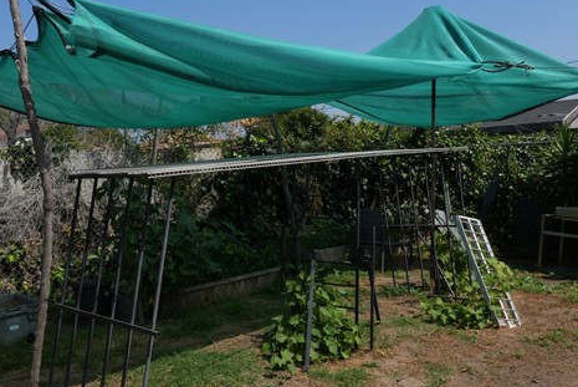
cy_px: 211
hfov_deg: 57.2
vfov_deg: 40.0
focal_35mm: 33
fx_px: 530
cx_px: 280
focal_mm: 16
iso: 125
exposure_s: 1/60.1
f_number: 22
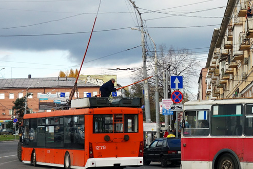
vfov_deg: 12.8
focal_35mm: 107
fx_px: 752
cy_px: 48
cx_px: 273
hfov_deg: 18.4
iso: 125
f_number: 5
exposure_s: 1/500
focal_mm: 16.39
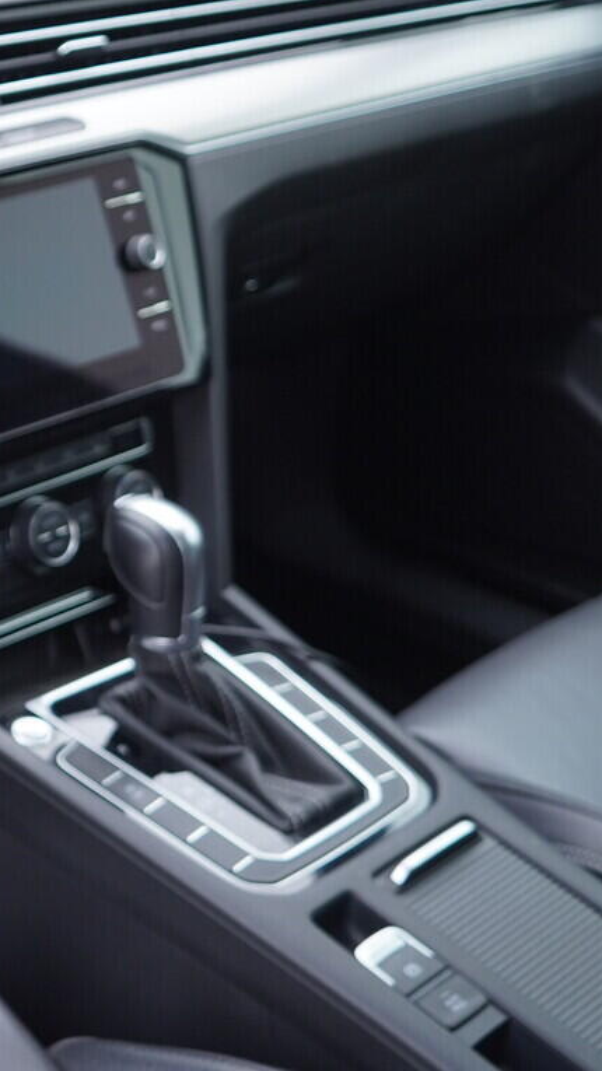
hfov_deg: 15.4
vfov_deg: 29.7
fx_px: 2016
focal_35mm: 71
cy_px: 455
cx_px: -347
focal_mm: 24
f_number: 2.8
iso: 250
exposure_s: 1/40
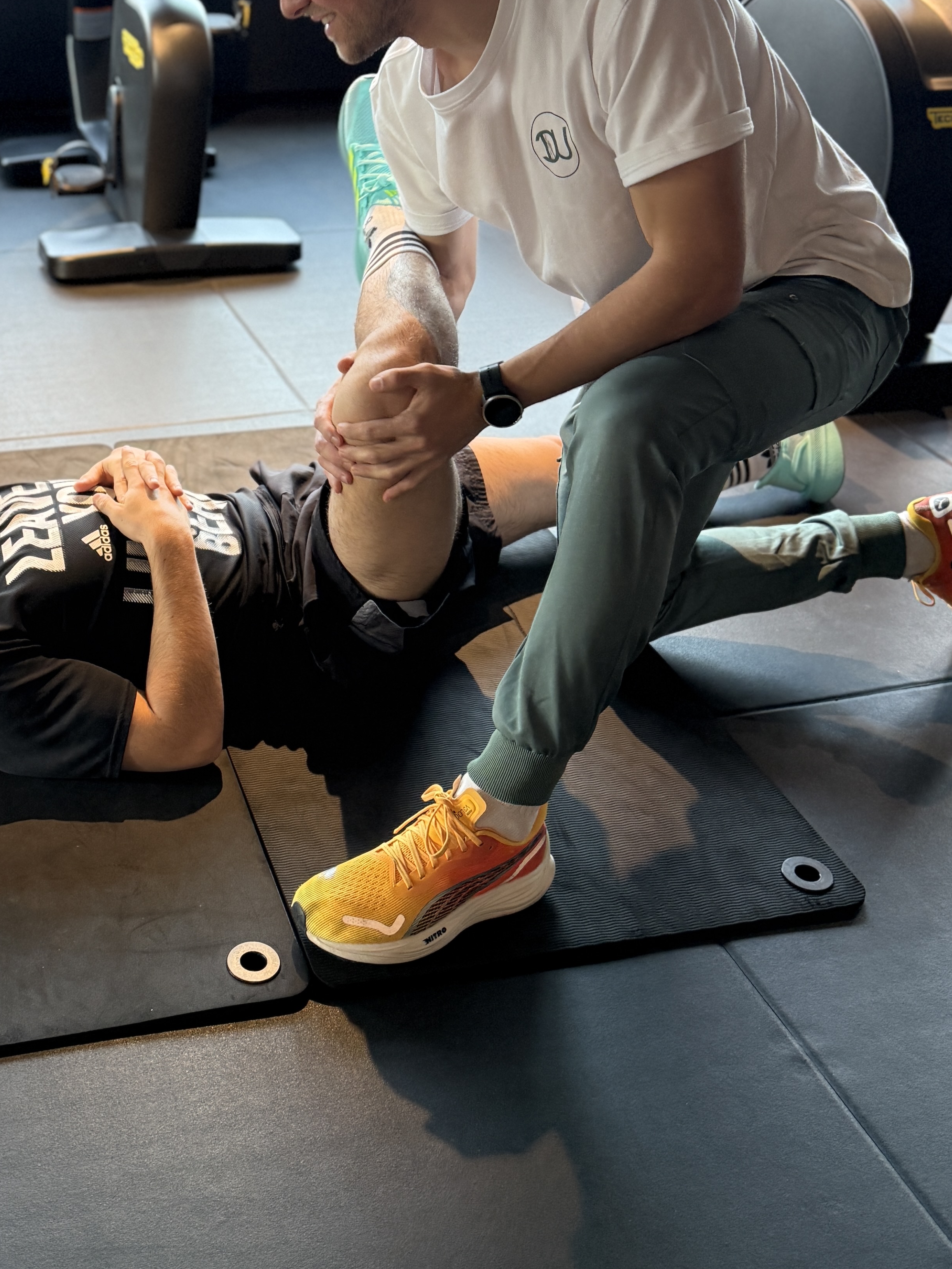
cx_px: 225
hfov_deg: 33.6
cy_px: 411
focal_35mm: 42
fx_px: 1540
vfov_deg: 44.1
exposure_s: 1/60
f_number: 1.78
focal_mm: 6.76
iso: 250
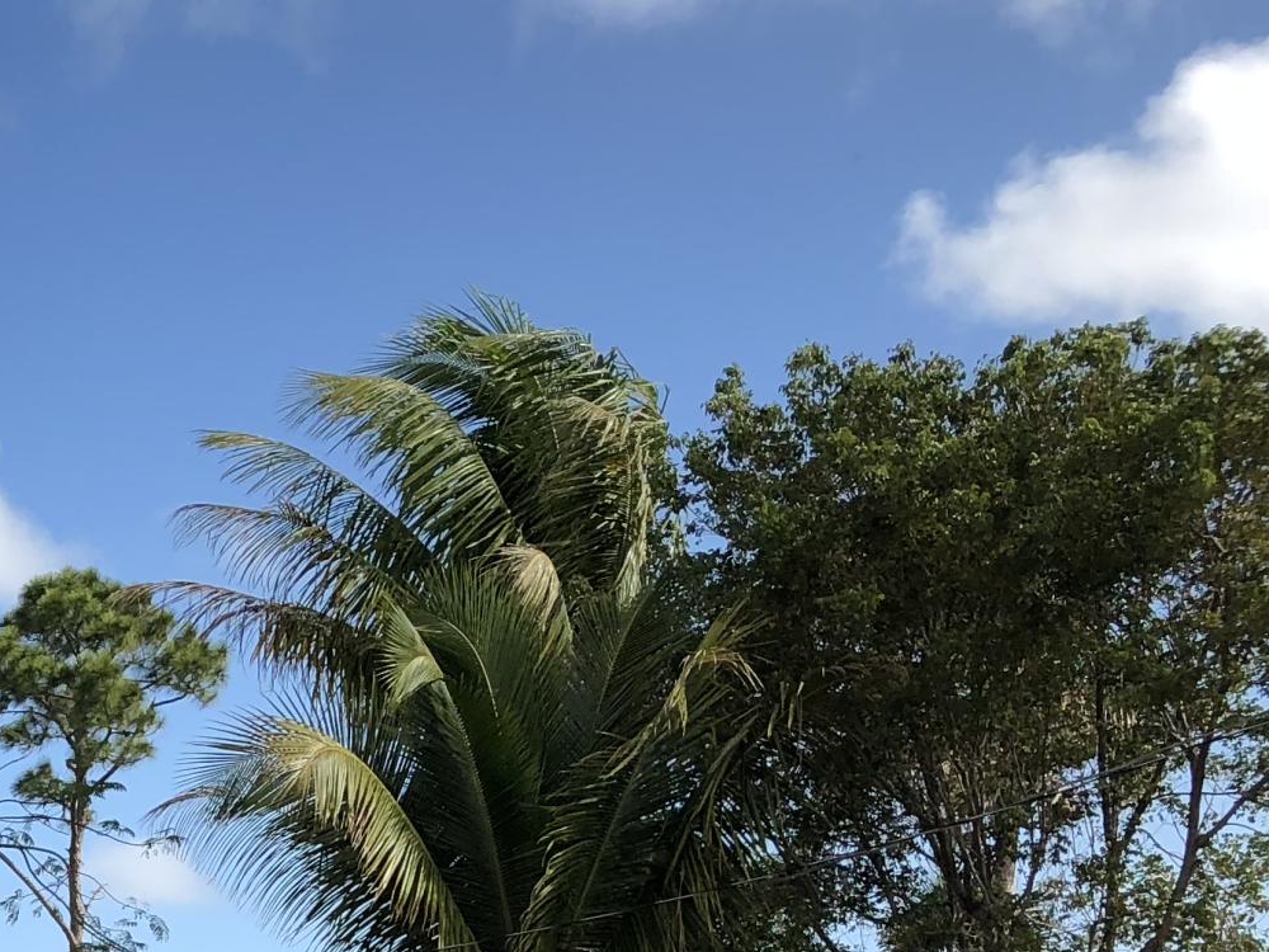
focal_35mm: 84
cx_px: -561
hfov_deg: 20.4
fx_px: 3079
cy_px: 1235
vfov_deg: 16.6
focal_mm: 4
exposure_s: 1/1263
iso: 20
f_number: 1.8
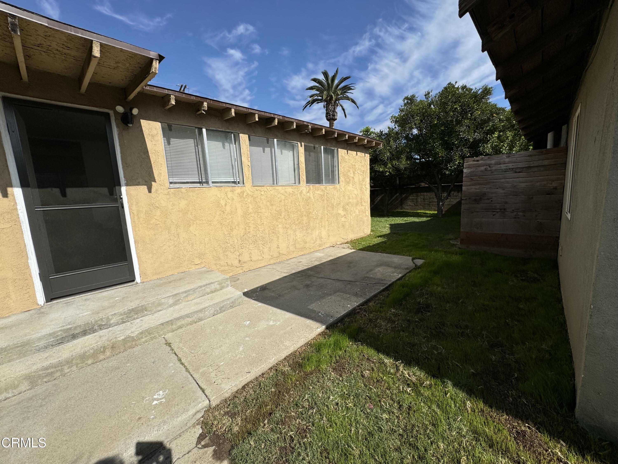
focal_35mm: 14
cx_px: 309
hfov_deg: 102.1
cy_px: 232
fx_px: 250
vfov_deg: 85.7
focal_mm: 2.22
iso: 50
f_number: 2.2
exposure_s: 1/3247
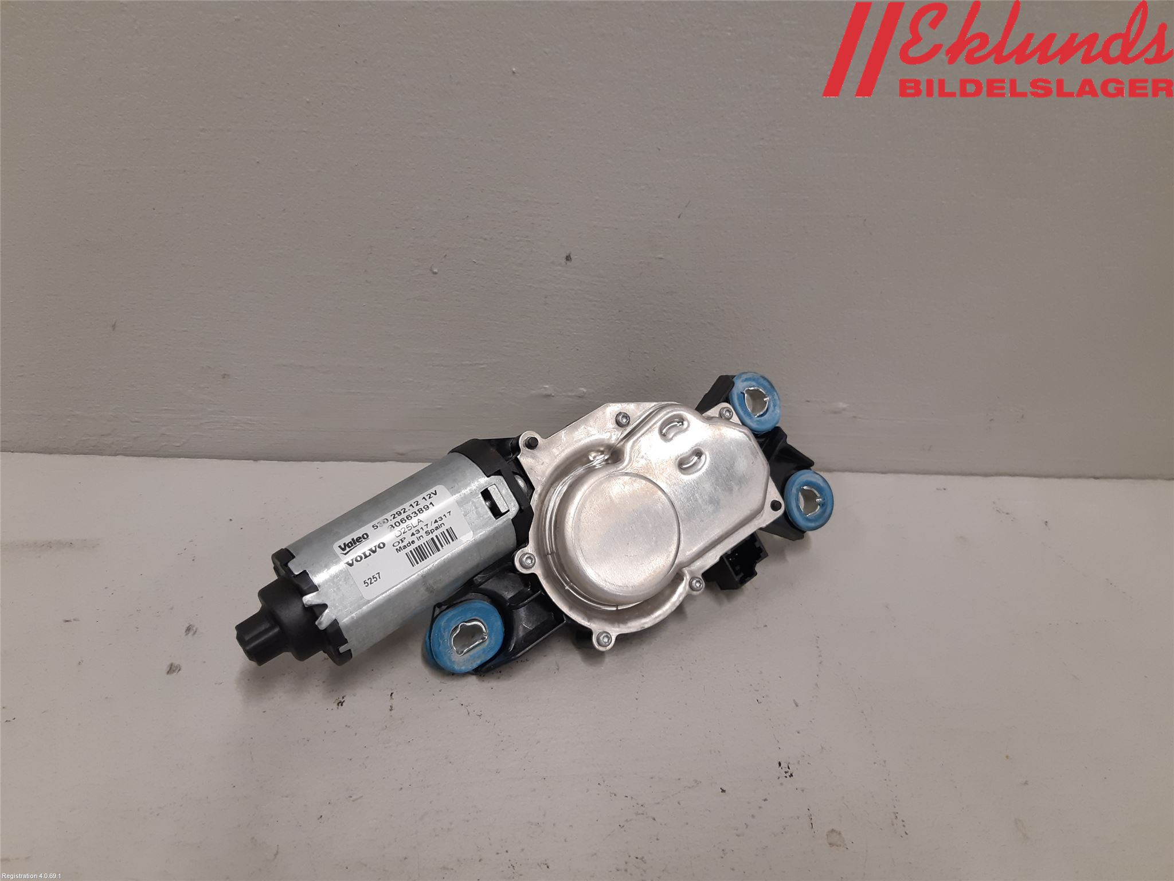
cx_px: 587
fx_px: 882
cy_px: 440
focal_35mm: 26
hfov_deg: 67.3
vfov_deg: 53.1
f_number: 1.7
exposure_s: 1/50
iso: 125
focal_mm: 3.93
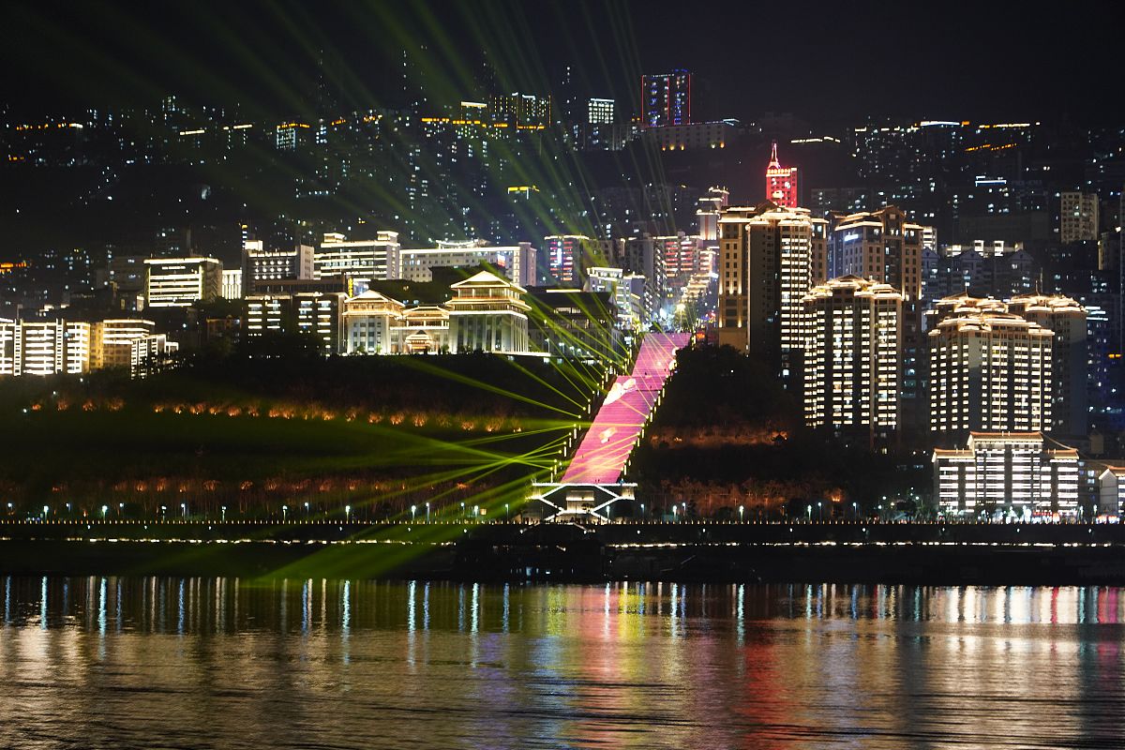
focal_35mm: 91
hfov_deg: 22.4
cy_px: 375
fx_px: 2844
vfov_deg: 15.0
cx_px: 562
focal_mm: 91
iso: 1600
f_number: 4
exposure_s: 1/15
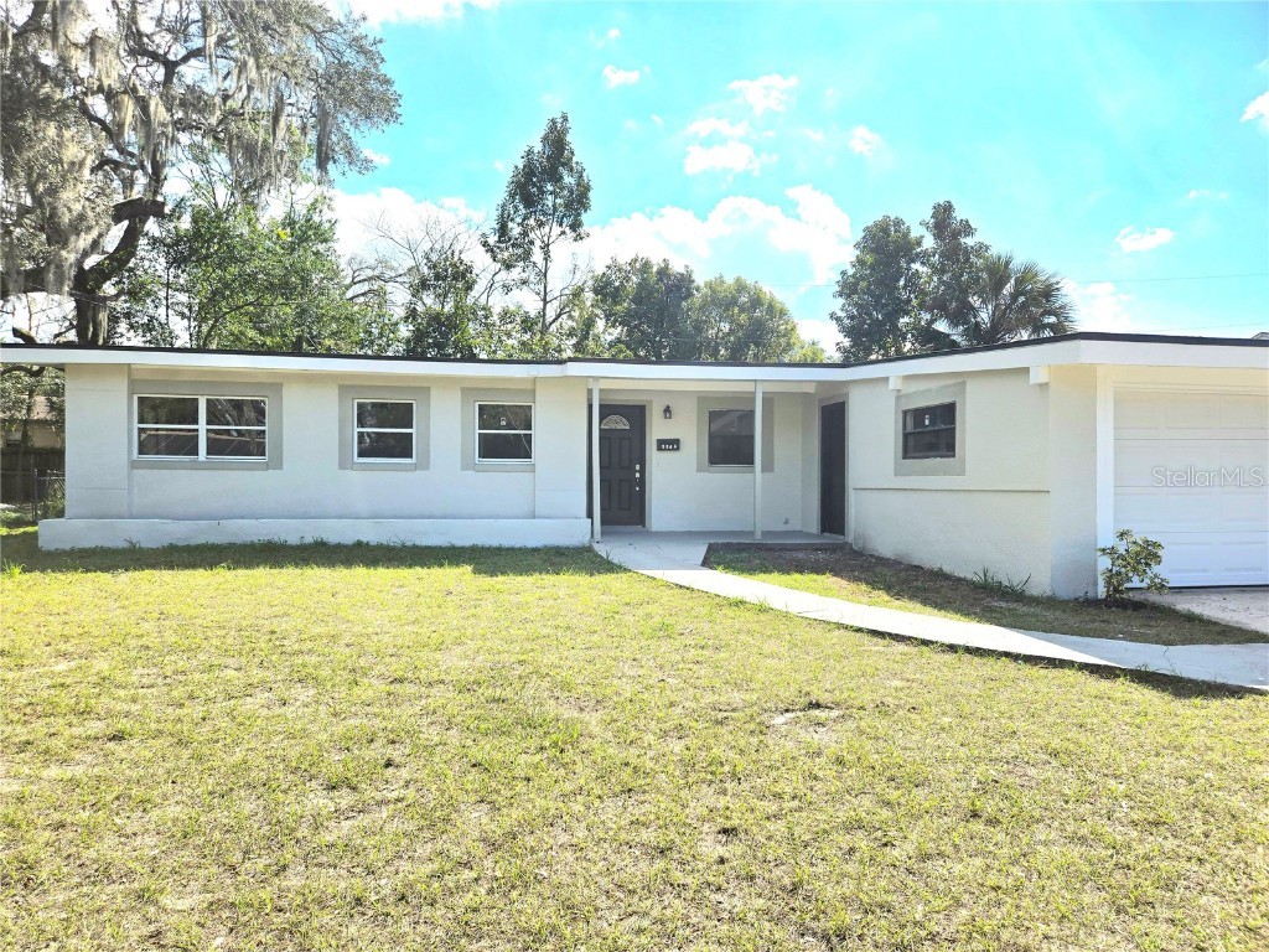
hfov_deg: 73.9
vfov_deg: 58.9
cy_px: 476
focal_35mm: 23
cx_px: 634
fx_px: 843
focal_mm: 5.4
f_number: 1.8
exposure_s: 1/3333
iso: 25
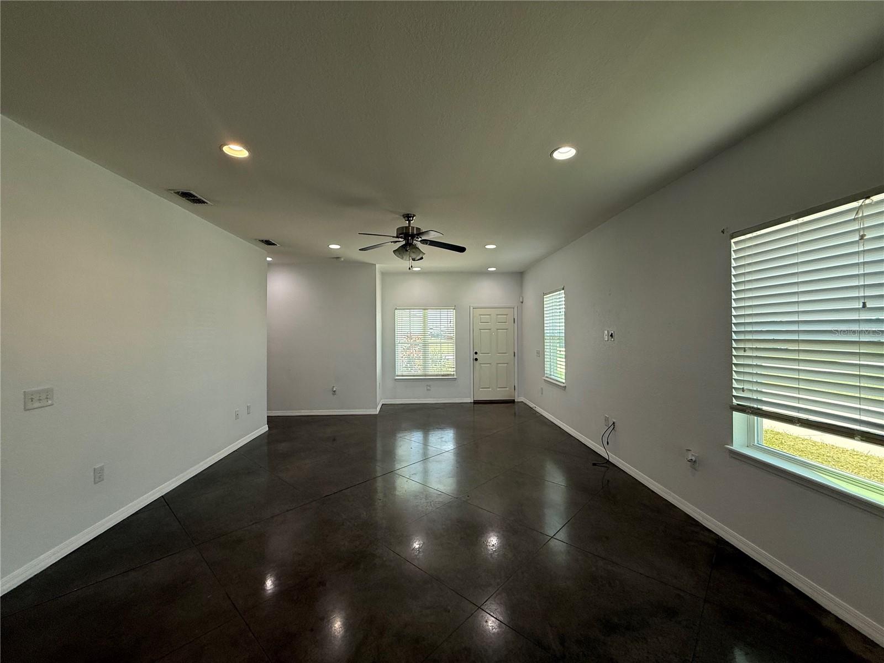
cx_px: 442
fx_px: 358
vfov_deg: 85.7
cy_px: 332
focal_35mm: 14
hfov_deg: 102.1
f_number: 2.2
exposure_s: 1/120
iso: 125
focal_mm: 2.22
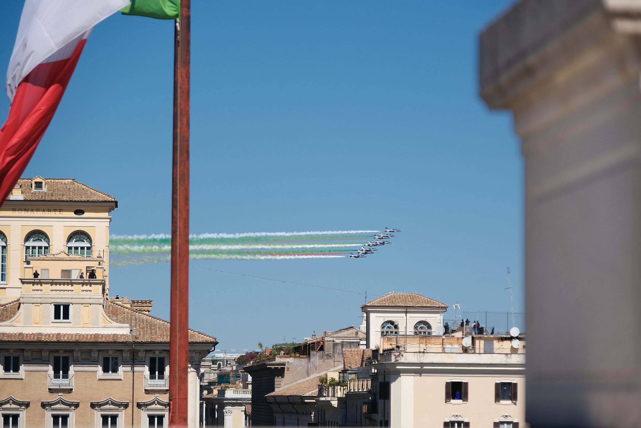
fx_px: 2777
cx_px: 320
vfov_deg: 8.8
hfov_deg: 13.2
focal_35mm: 156
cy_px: 214
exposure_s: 1/950
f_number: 5.6
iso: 160
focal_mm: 104.2
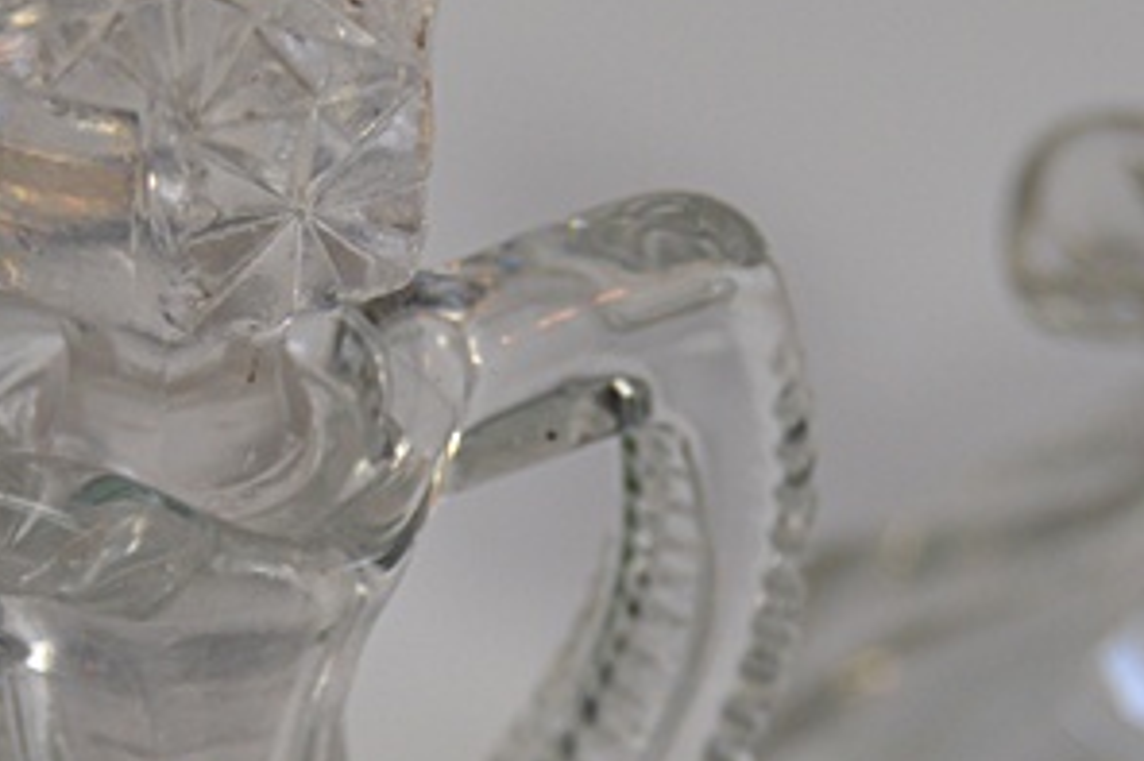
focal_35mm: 162
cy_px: 616
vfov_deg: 8.4
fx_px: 5145
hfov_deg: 12.6
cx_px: 236
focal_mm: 32
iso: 400
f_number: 5
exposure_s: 1/100
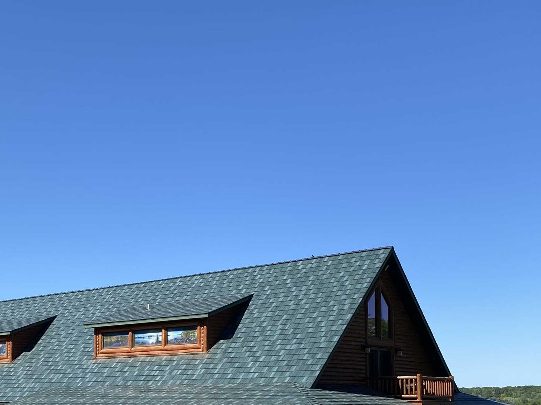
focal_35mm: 53
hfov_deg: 35.6
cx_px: 157
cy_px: 353
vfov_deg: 26.7
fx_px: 828
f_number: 1.8
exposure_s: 1/2358
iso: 32
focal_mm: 4.25
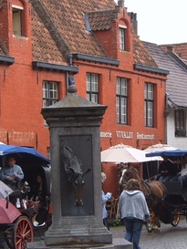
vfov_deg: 13.8
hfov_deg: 10.4
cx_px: 117
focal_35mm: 143
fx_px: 1029
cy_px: 139
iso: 50
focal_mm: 10.8
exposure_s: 1/350
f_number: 3.7
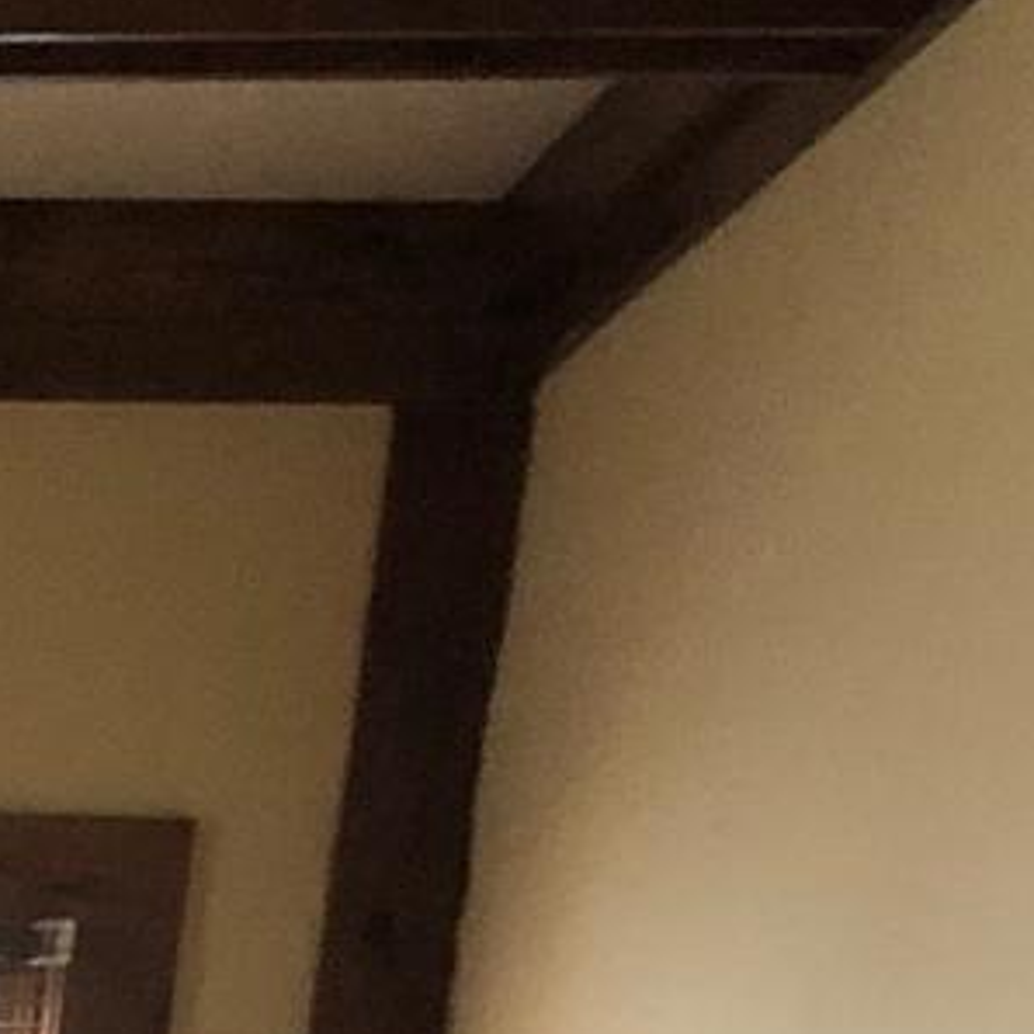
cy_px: 2637
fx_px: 5745
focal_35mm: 170
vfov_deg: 9.1
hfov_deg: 8.5
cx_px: -2127
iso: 100
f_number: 1.8
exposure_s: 1/12
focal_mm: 4
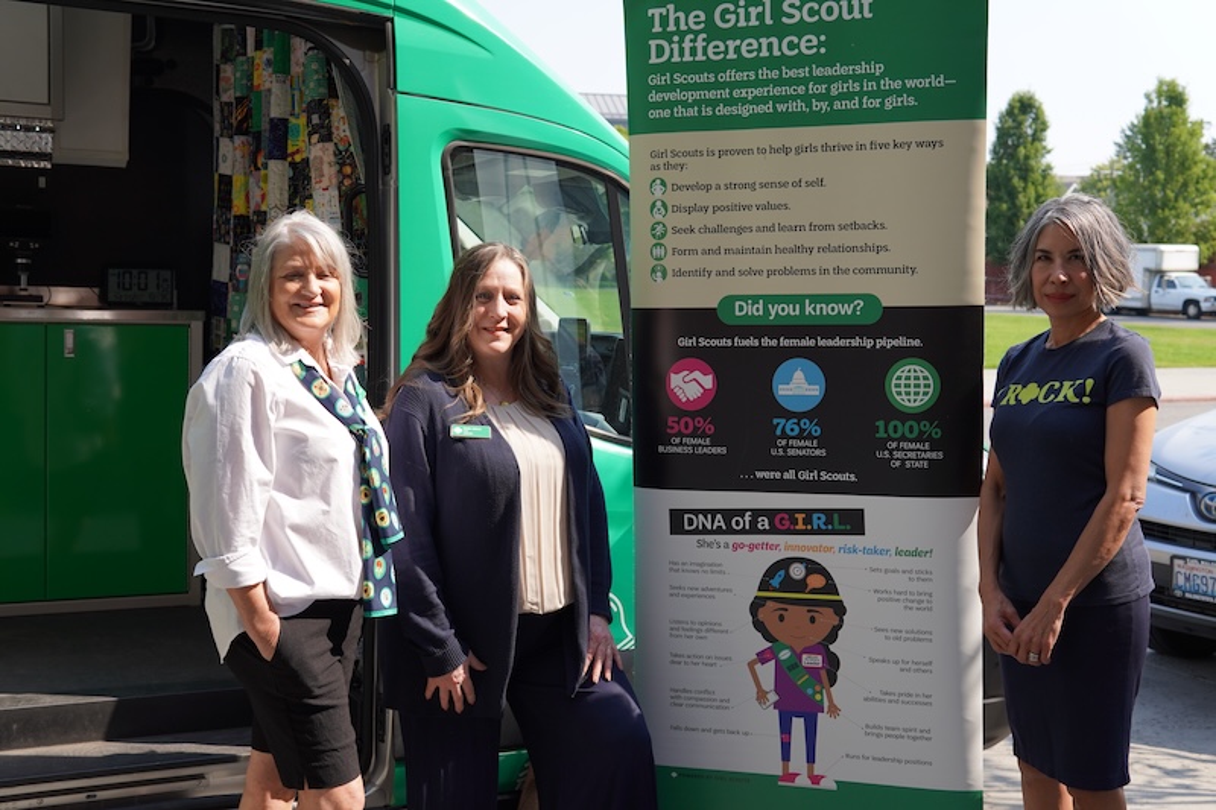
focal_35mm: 45
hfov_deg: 43.6
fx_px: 1520
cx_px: 608
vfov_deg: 29.9
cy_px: 405
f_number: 4.5
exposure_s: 1/320
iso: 100
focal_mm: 30
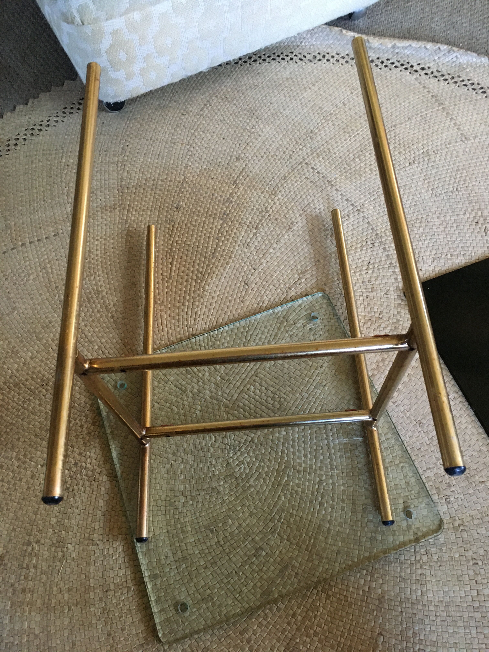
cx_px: 244
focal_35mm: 29
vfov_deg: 61.7
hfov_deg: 48.2
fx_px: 546
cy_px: 326
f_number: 2.2
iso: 200
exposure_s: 1/25
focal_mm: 4.15
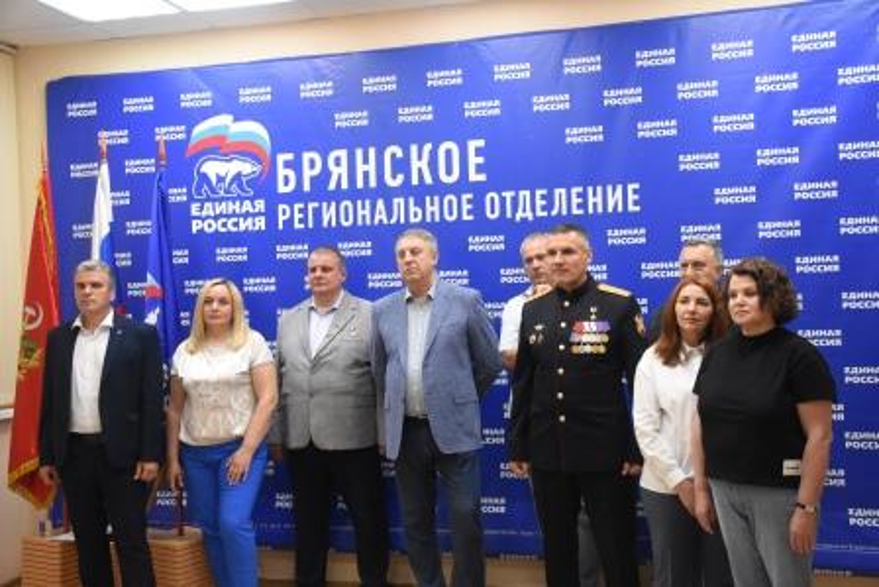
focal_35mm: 39
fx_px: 953
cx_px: 440
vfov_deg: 34.2
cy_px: 294
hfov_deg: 49.5
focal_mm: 26
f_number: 5
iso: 4000
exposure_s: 1/400
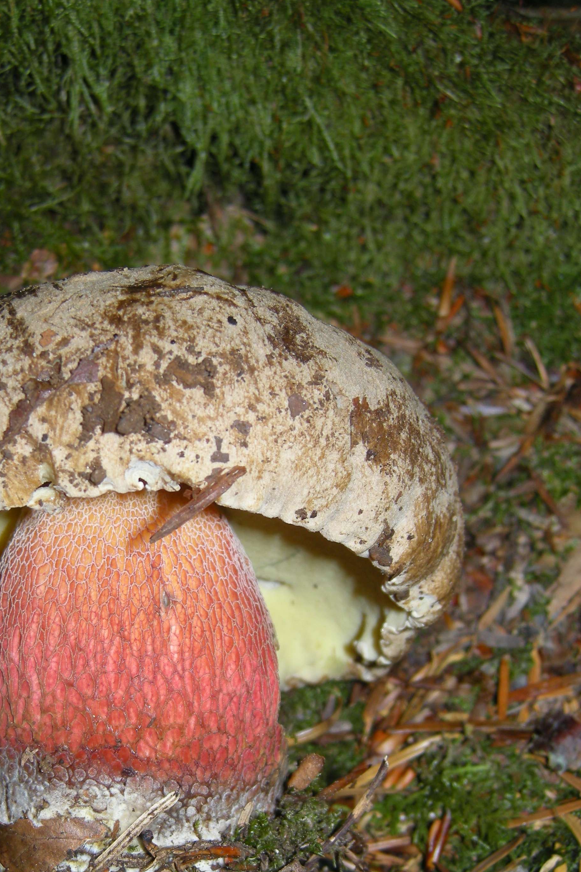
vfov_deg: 37.0
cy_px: 602
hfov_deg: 25.2
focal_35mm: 53
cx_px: 142
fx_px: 1283
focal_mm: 7.5
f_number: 2.7
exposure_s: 1/60
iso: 64
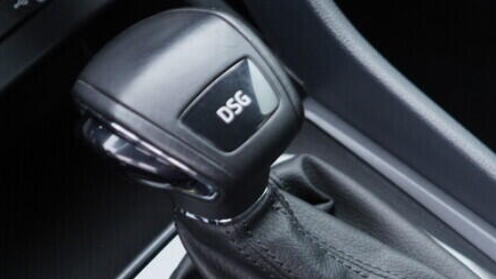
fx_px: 1170
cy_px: 300
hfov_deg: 23.6
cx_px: 390
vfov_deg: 13.3
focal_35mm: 89
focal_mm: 24
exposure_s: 1/40
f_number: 2.8
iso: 320
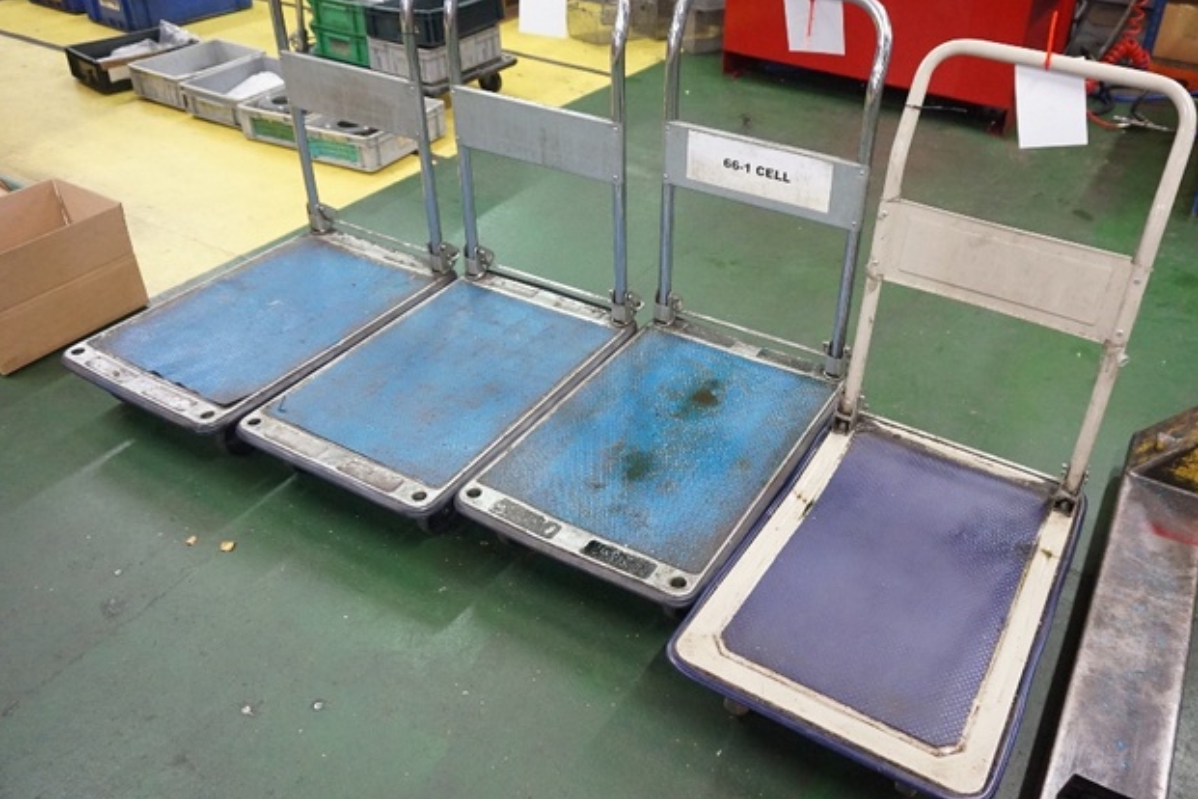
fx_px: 984
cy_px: 342
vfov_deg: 44.0
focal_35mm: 30
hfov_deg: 62.4
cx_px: 675
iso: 3200
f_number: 3.5
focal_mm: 17
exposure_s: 1/100
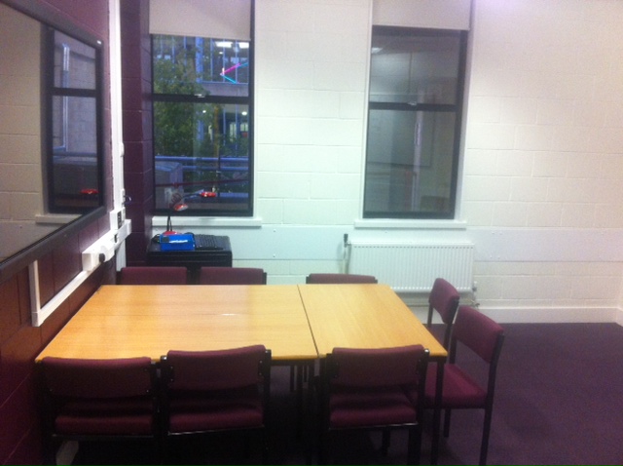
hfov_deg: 52.7
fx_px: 629
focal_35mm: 35
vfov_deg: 40.6
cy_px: 233
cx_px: 312
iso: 200
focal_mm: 3.85
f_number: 2.8
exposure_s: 1/15
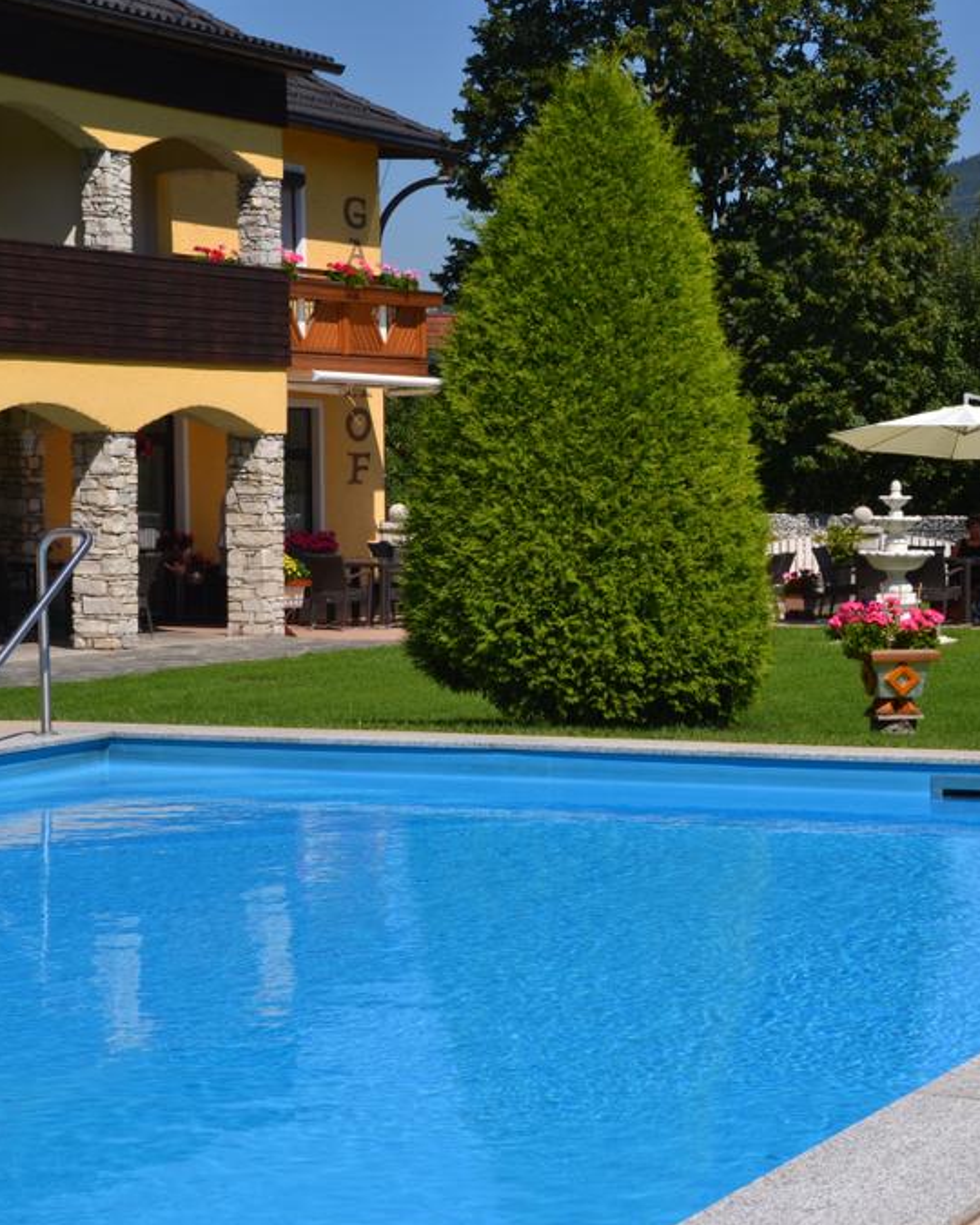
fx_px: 3408
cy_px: 611
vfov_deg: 20.4
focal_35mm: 94
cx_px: 806
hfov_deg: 16.2
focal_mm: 44
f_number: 11
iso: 100
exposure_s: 1/200
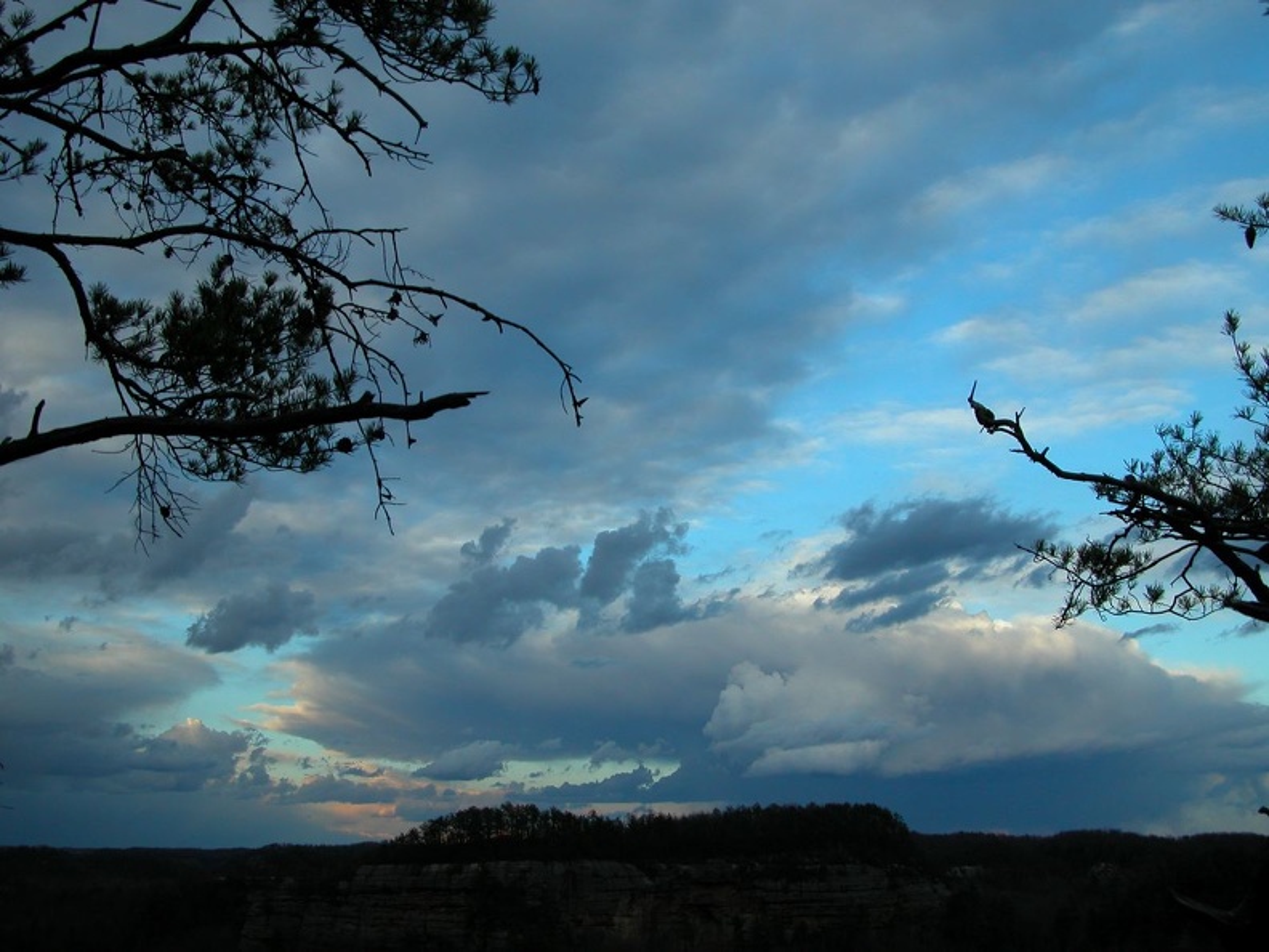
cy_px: 476
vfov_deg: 35.1
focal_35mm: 41
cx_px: 634
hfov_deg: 45.8
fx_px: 1503
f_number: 3.3
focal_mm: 10.7
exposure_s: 1/500
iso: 100
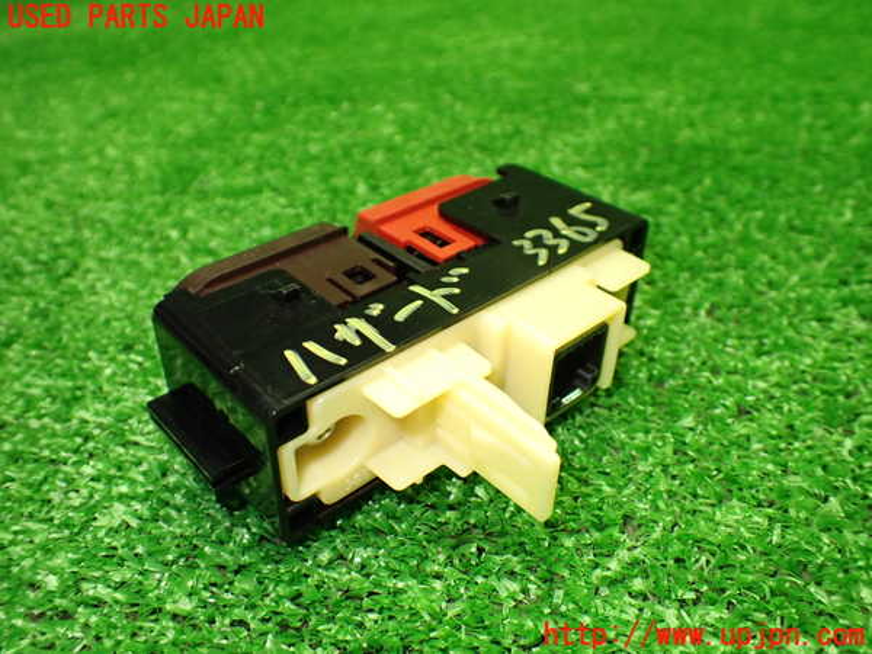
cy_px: 327
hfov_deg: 60.0
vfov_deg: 46.8
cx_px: 436
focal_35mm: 30
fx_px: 756
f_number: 2.3
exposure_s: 1/125
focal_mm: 5.4
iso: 500
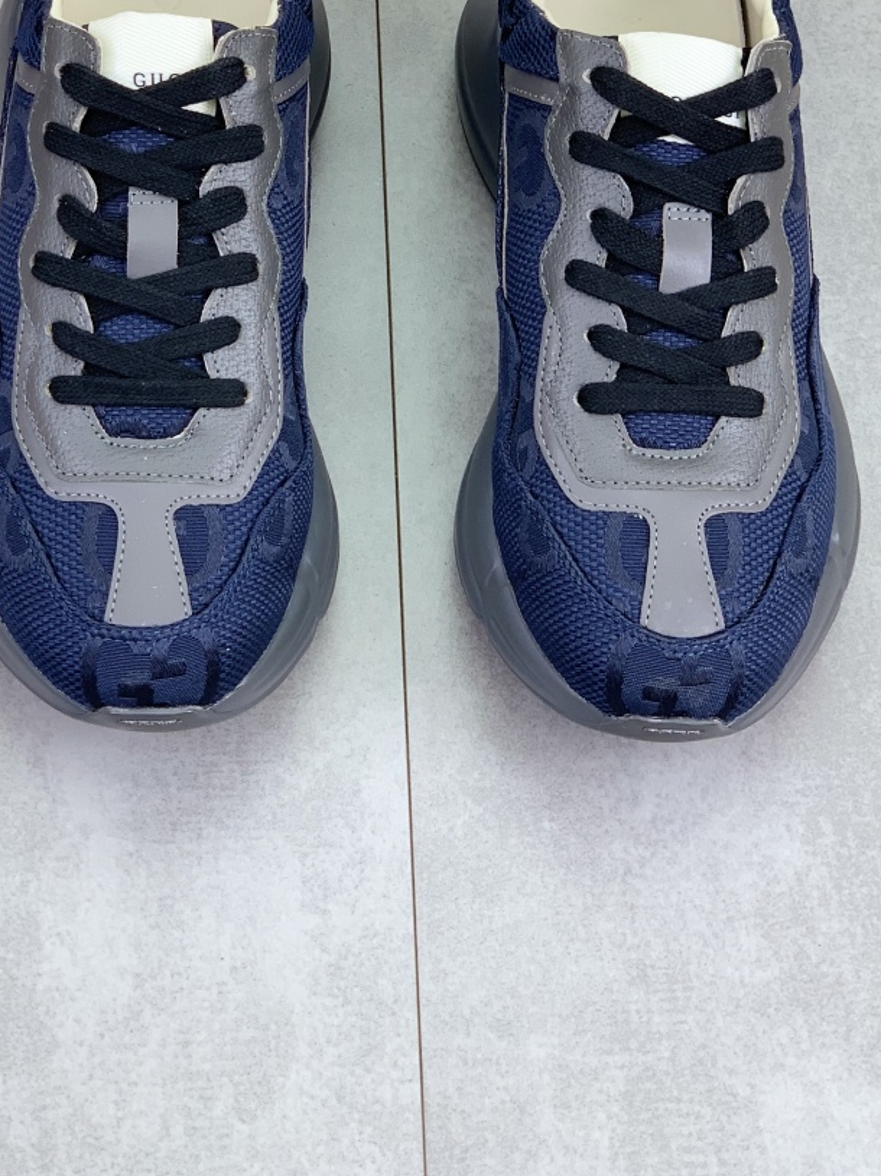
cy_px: 176
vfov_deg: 21.0
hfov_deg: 16.0
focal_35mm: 92
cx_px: 286
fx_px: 3124
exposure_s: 1/100
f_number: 2.4
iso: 25
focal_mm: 6
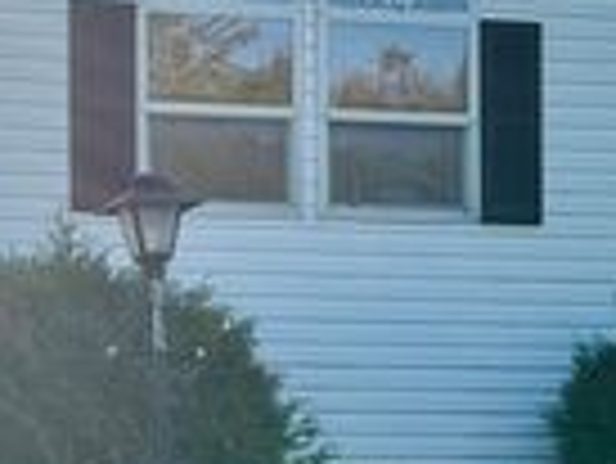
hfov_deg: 11.2
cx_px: 112
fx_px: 3117
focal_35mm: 175
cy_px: 363
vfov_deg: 8.5
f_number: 1.78
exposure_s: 1/4049
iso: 64
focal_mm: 6.76
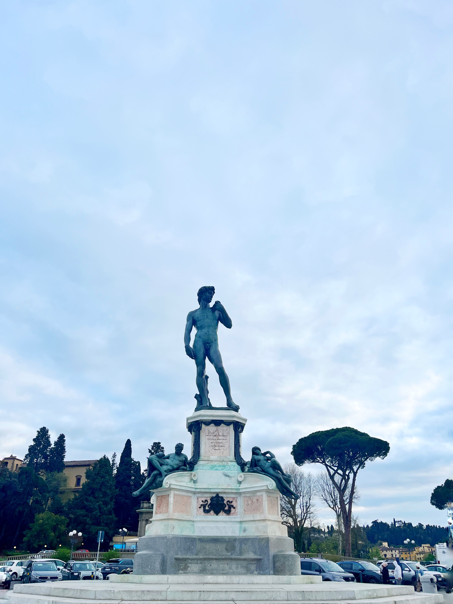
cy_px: 302
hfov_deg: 53.1
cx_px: 226
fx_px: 454
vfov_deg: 67.3
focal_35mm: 26
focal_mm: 5.1
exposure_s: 1/1252
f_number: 1.6
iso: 50
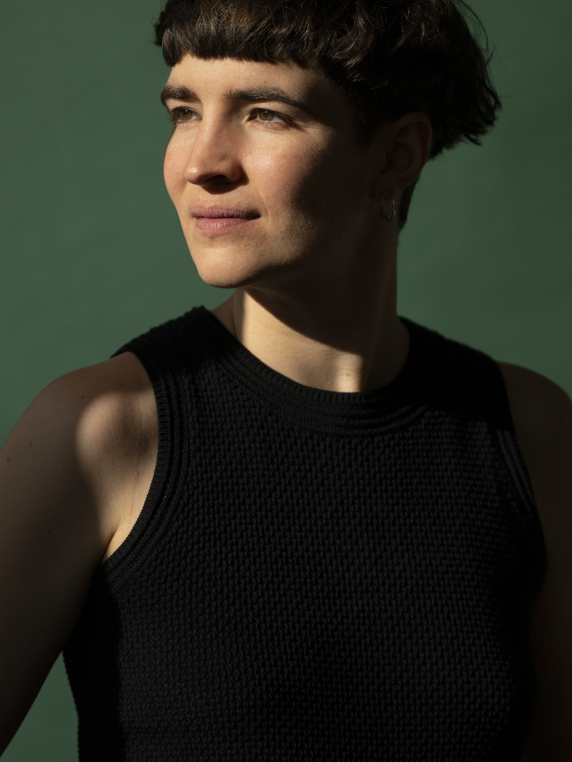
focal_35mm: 186
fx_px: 4098
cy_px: 328
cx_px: 287
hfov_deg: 8.0
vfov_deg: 10.6
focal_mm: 105
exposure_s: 1/20000
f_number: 2.8
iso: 640
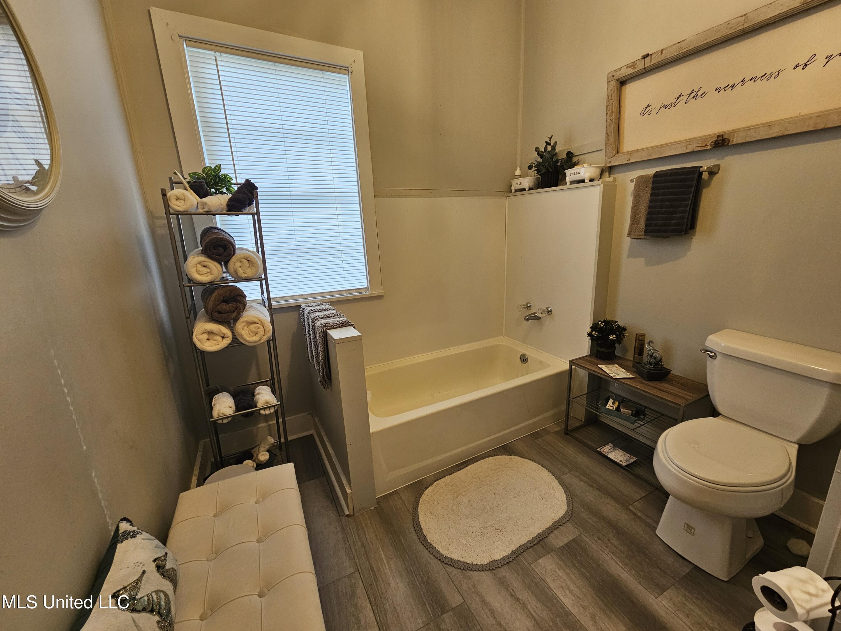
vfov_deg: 89.9
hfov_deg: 106.2
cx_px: 420
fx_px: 316
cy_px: 316
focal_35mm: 13
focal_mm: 2.2
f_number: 2.2
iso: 200
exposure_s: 1/60
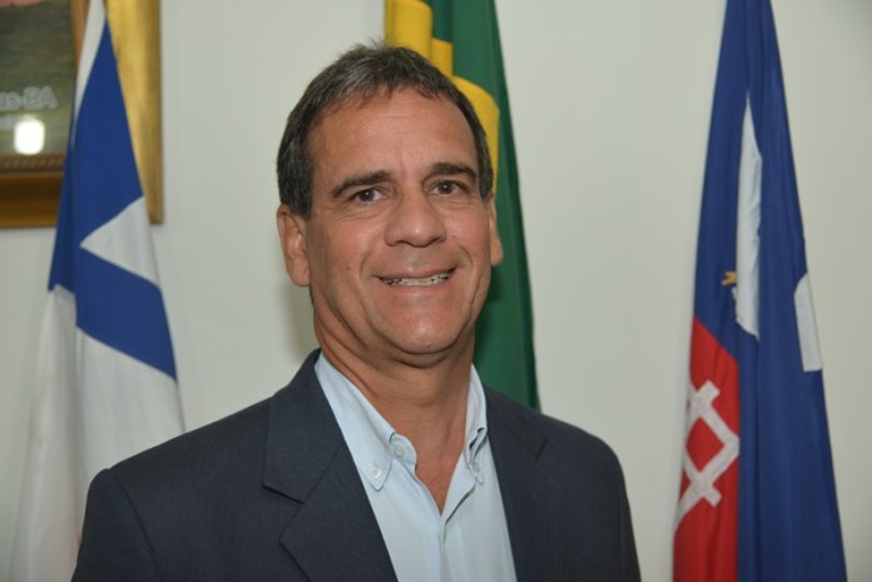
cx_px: 436
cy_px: 291
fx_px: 1212
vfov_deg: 27.0
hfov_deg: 39.6
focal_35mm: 50
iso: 400
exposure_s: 1/60
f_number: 4
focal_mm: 50
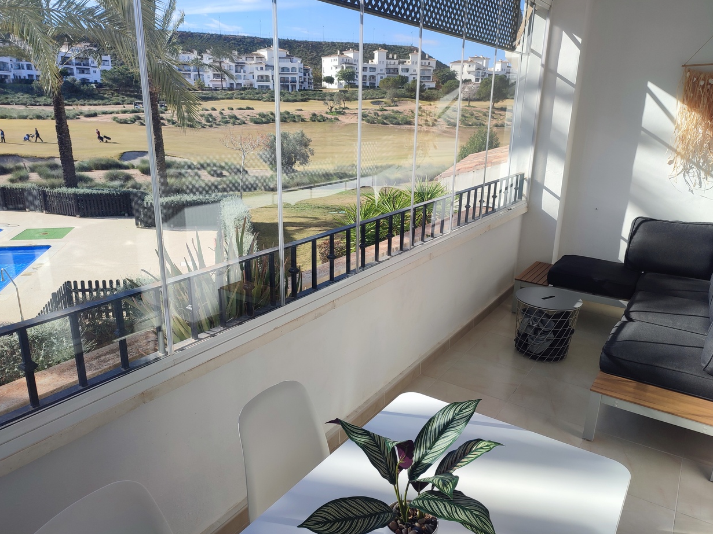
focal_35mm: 26
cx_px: 360
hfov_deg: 67.3
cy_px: 271
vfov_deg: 53.1
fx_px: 535
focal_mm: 6.04
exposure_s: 1/411
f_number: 1.9
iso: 50
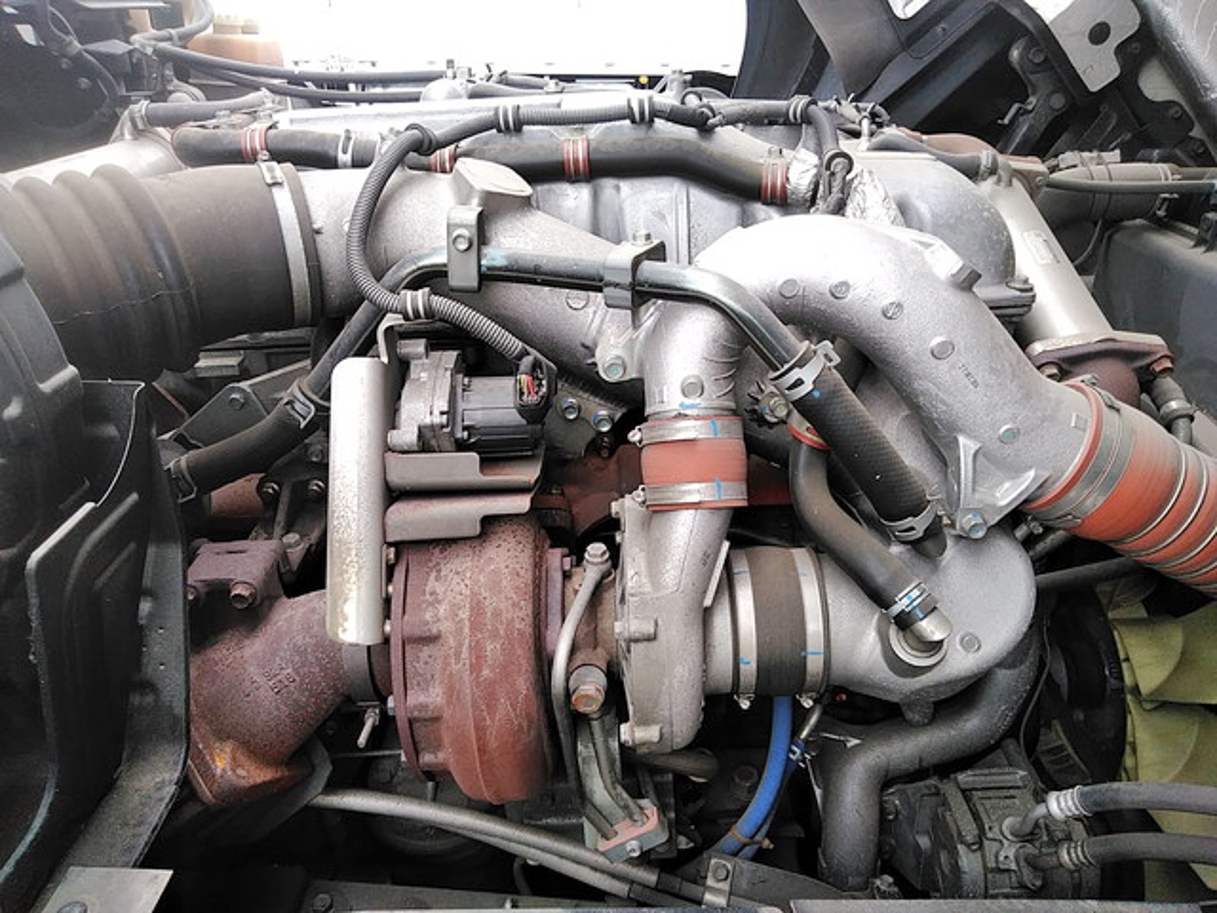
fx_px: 949
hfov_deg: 65.3
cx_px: 608
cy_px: 456
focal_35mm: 27
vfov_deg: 51.4
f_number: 2.2
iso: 85
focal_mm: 3.46
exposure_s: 1/120
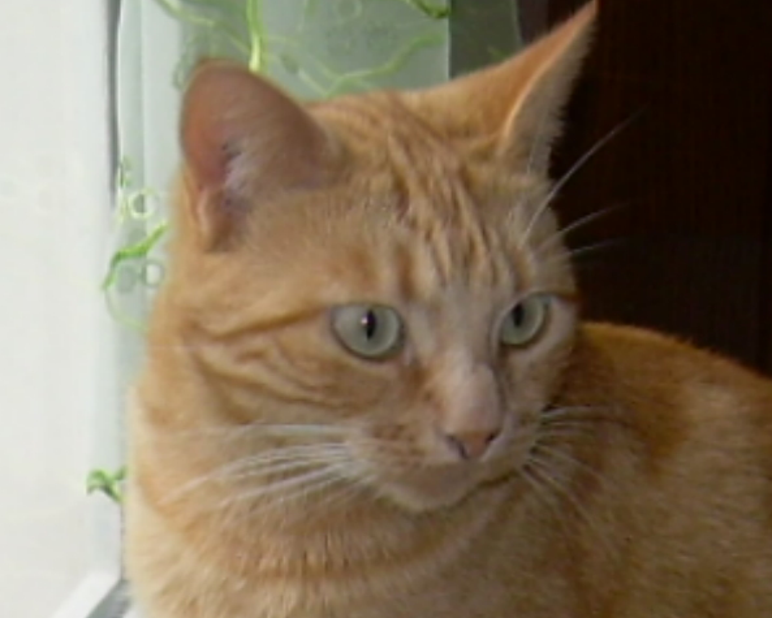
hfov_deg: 45.8
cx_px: 367
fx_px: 914
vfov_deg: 37.4
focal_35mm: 40
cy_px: 307
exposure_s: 1/30
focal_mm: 6.3
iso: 50
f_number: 2.8
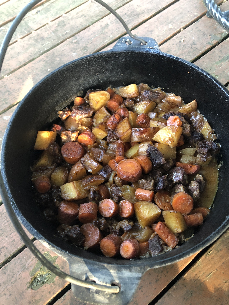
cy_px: 152
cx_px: 114
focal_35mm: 28
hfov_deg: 49.7
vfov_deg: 63.4
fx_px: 247
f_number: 1.8
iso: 64
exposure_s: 1/15
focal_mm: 3.99
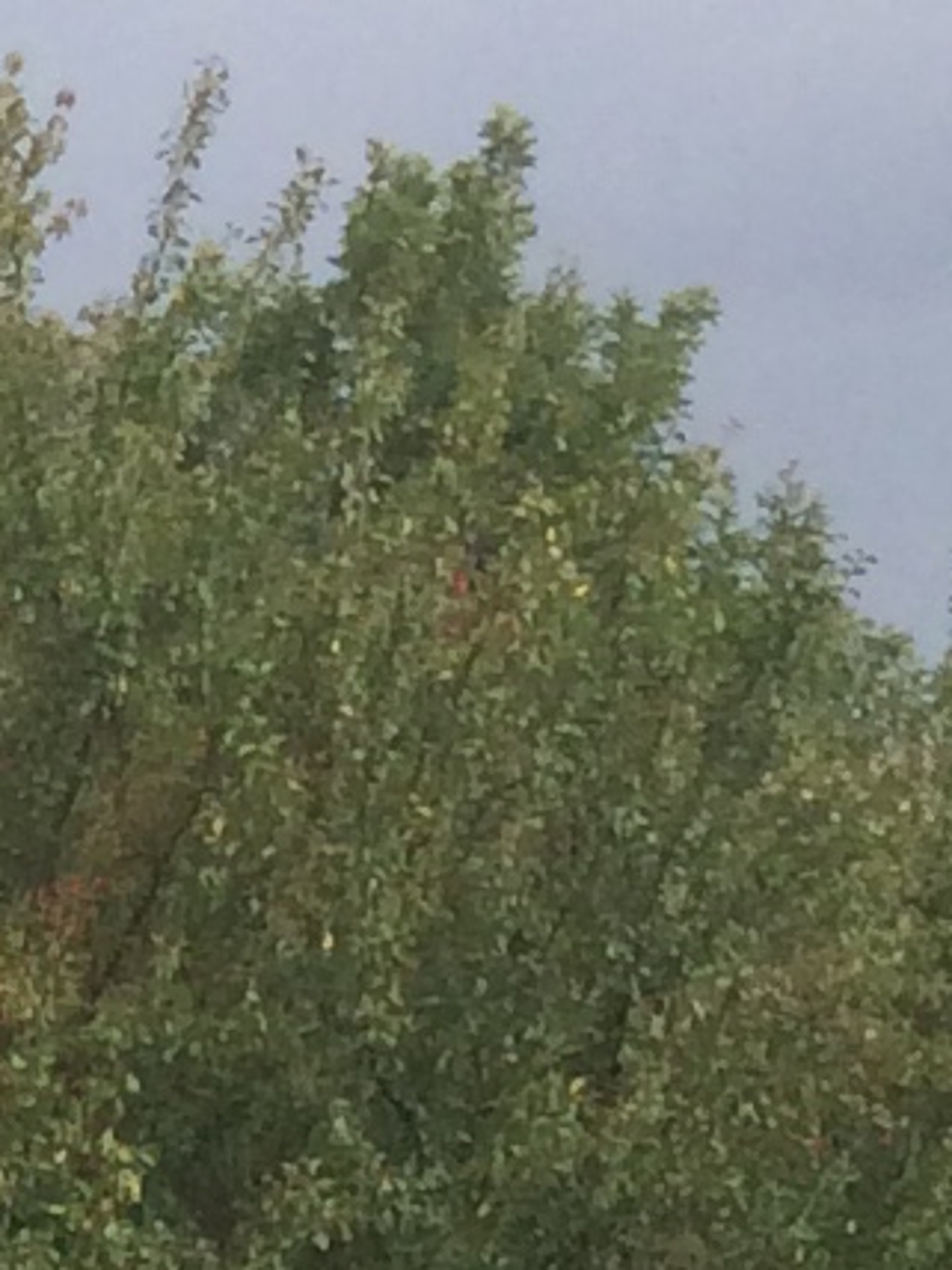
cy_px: 3941
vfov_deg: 7.7
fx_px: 8104
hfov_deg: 6.5
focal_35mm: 221
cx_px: -902
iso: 32
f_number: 2.2
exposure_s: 1/1580
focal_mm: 4.15
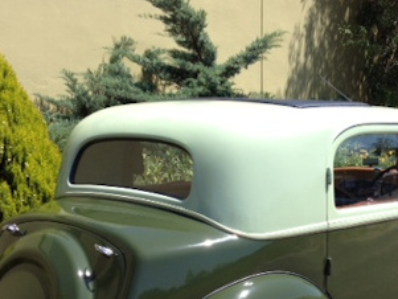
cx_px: 259
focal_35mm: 71
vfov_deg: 20.6
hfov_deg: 27.3
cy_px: 222
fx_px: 817
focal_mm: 4.28
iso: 50
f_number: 2.4
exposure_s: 1/1004
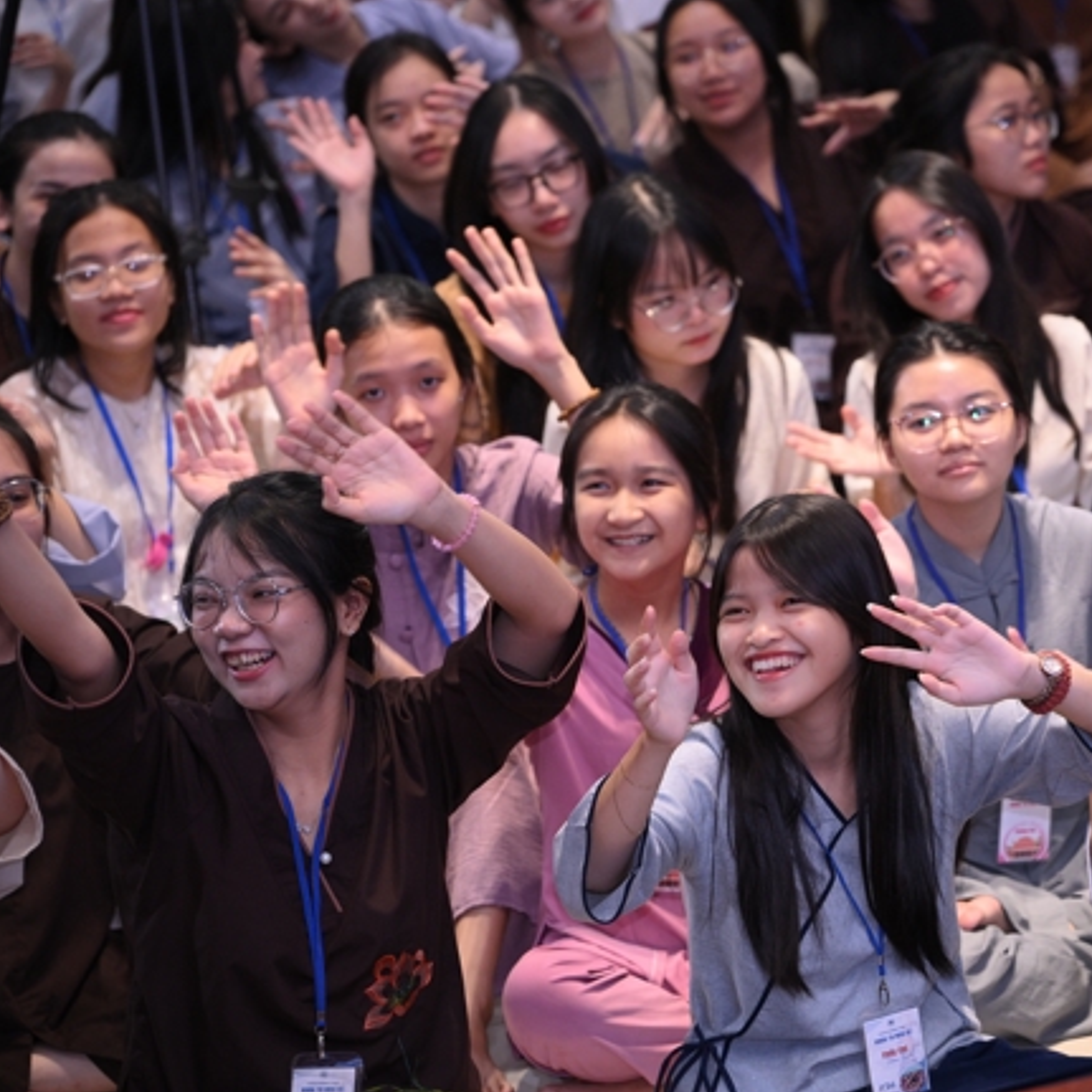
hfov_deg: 12.4
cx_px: 742
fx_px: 5032
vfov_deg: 12.4
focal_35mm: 141
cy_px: 546
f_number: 4
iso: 2000
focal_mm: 110
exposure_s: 1/160
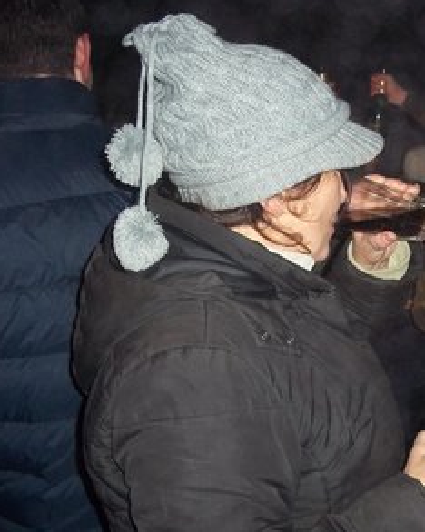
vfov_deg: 38.8
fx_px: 755
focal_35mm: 48
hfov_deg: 30.8
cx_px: 327
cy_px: 267
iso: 160
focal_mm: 6.5
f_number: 3.1
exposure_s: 1/30
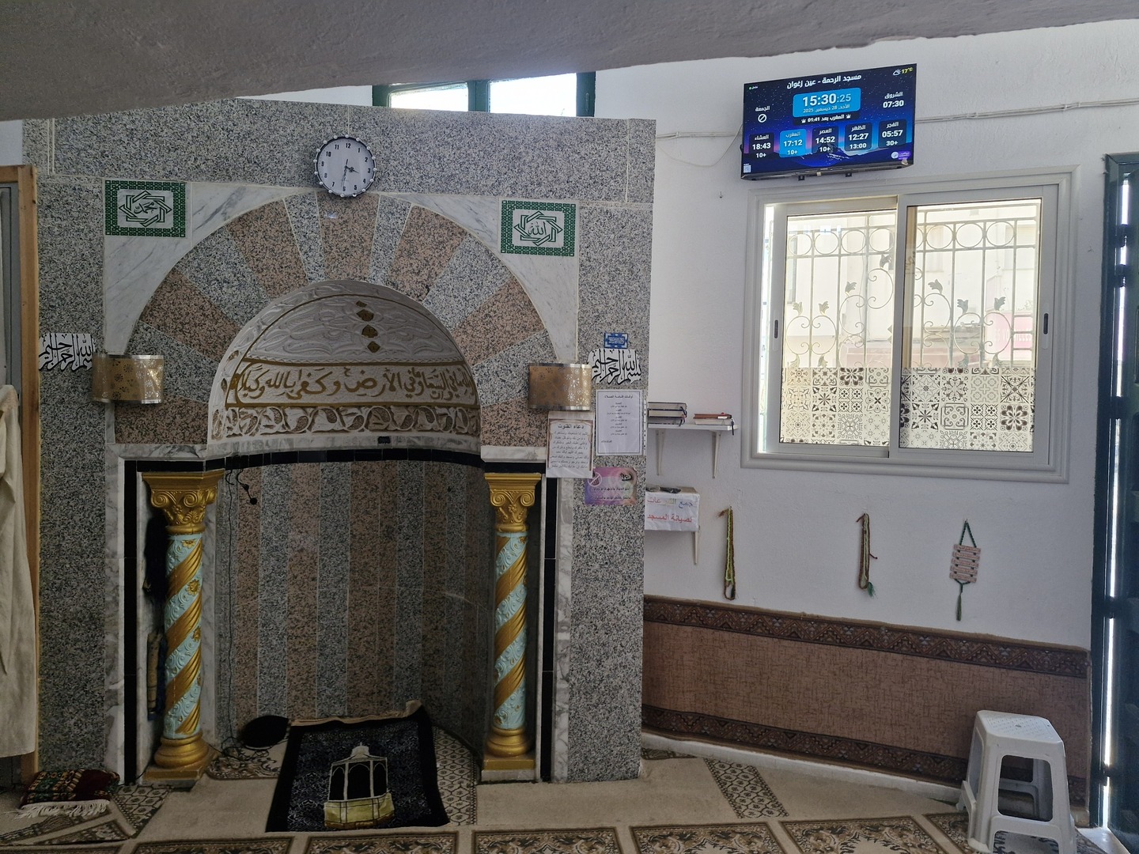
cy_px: 427
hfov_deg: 73.9
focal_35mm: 23
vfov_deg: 58.9
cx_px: 570
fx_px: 757
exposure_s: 1/100
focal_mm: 5.54
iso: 320
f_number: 1.8
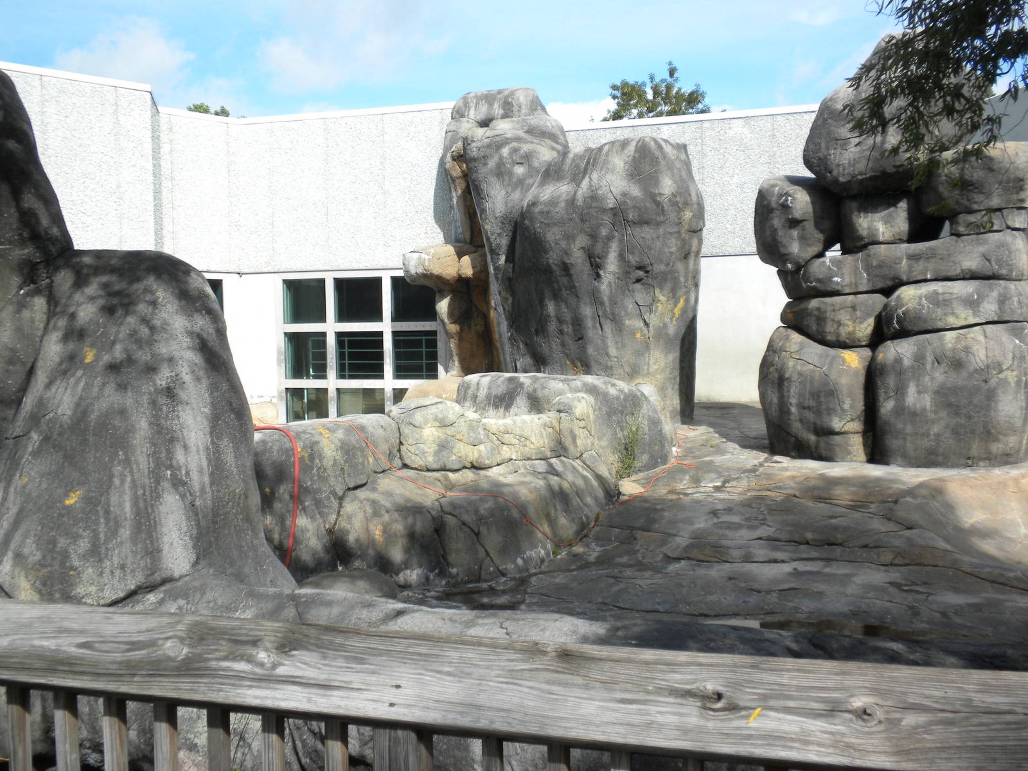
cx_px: 514
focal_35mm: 37
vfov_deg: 38.7
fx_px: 1099
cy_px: 386
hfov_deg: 50.1
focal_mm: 6.6
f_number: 3.5
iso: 104
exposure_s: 1/842
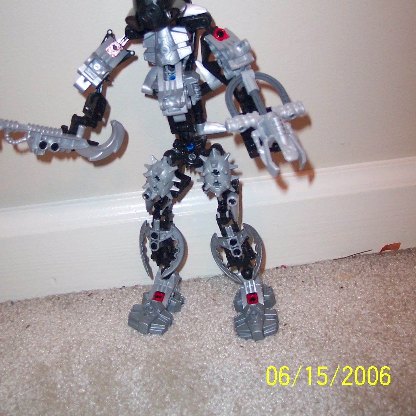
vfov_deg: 34.3
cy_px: 136
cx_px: 207
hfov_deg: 34.7
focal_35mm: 49
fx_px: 666
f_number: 2.8
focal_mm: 8
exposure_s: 1/30
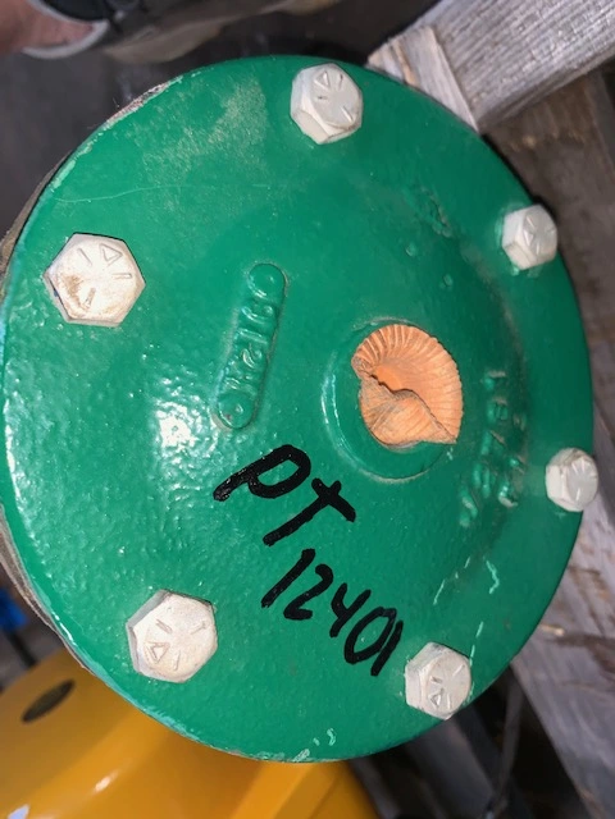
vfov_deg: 67.3
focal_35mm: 26
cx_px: 308
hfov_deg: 53.1
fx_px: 616
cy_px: 410
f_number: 1.8
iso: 25
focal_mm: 4.25
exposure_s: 1/31
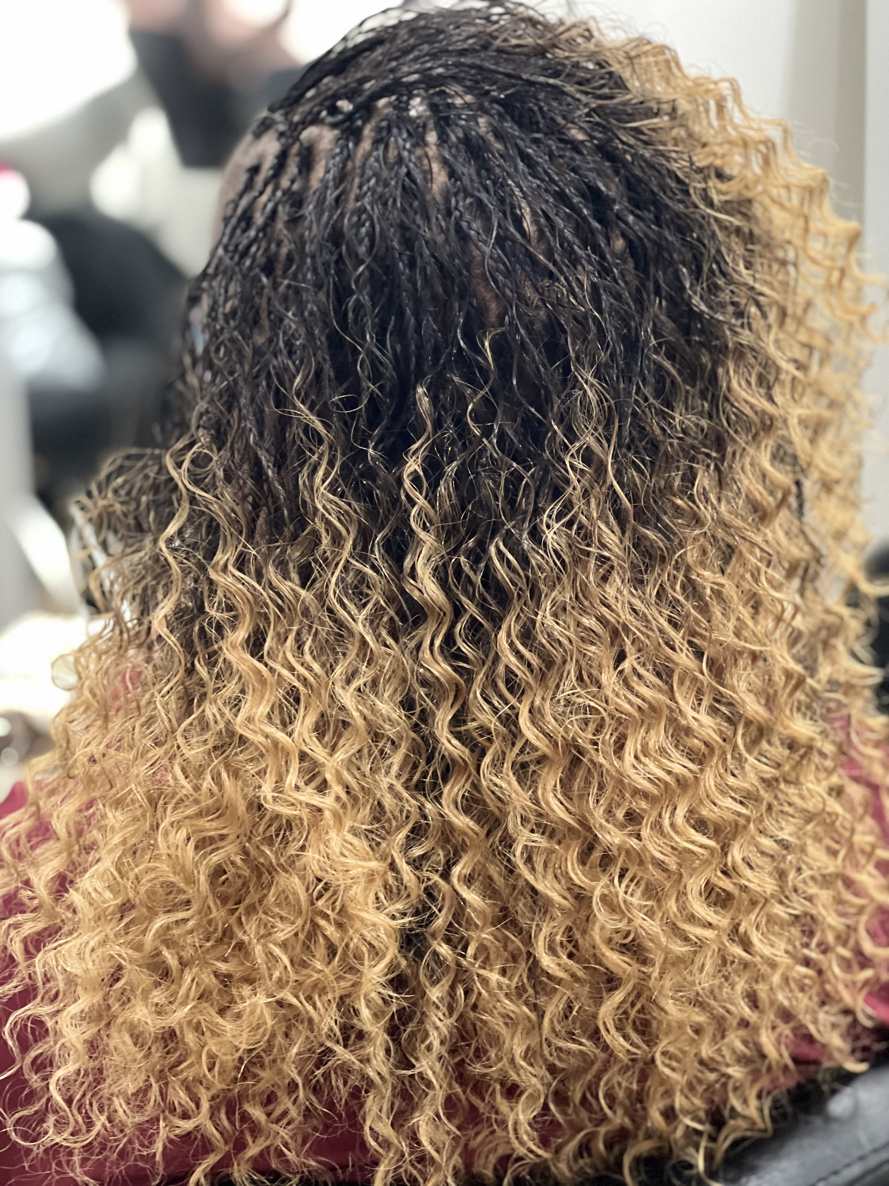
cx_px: 444
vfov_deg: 25.3
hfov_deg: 19.1
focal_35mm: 77
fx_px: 2637
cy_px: 593
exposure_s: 1/17
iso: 400
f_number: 2.8
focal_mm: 9
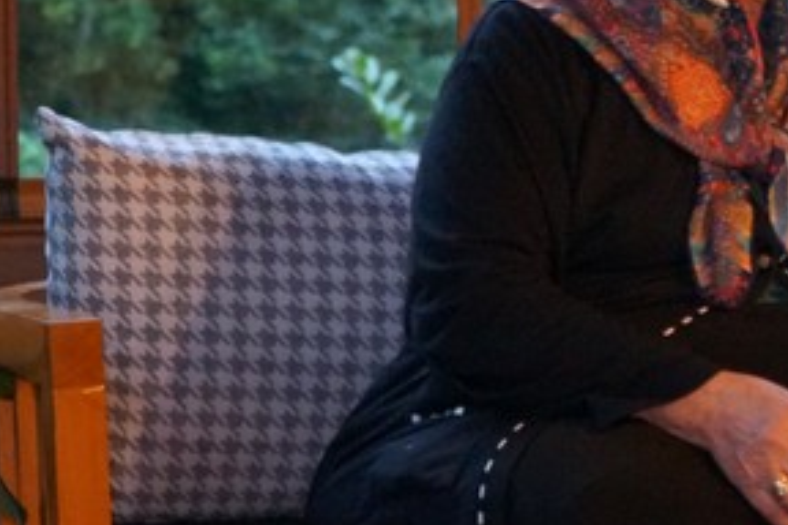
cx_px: 960
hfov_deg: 16.4
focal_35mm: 119
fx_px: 2611
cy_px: 163
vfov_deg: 11.5
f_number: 4
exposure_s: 1/80
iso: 6400
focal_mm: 31
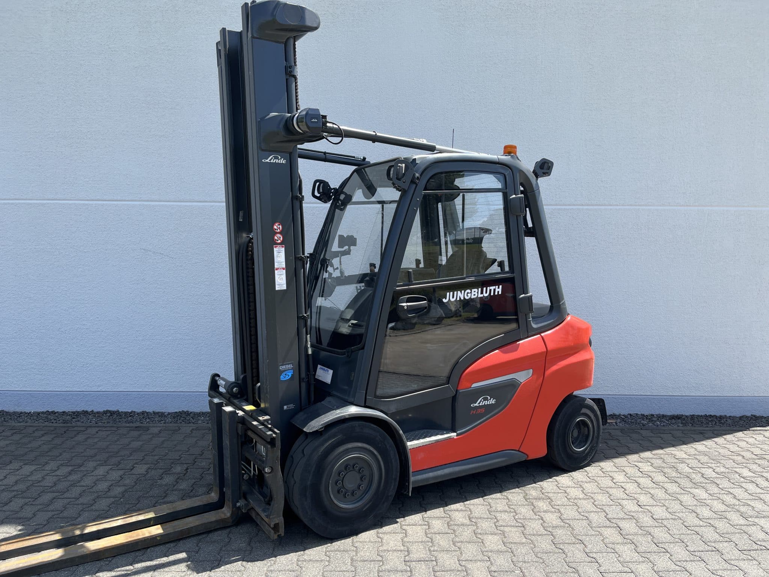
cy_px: 288
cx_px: 384
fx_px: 578
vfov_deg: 53.1
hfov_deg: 67.3
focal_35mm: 26
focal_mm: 5.1
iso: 50
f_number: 1.6
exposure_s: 1/1536
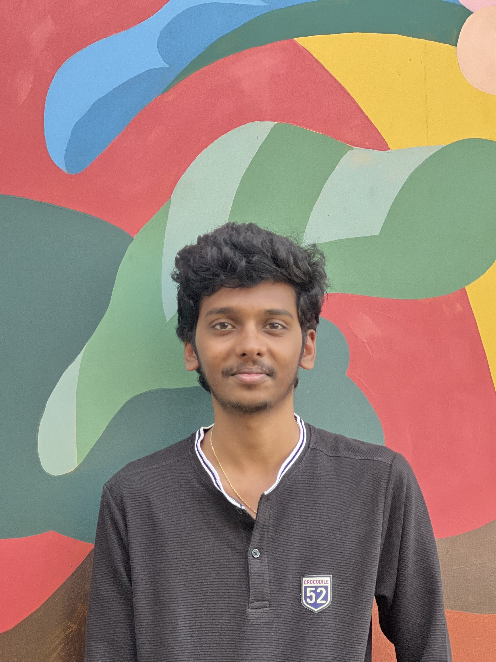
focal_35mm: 77
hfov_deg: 19.1
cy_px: 331
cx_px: 248
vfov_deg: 25.3
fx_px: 1471
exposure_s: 1/121
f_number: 2.8
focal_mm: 9
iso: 160
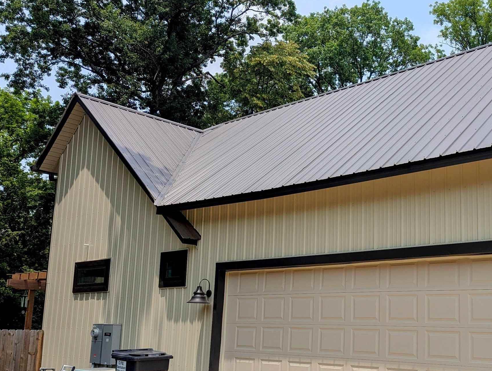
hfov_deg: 42.5
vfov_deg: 33.4
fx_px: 612
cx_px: 369
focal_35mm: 43
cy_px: 243
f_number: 1.85
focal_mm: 6.81
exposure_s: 1/2513
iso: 48
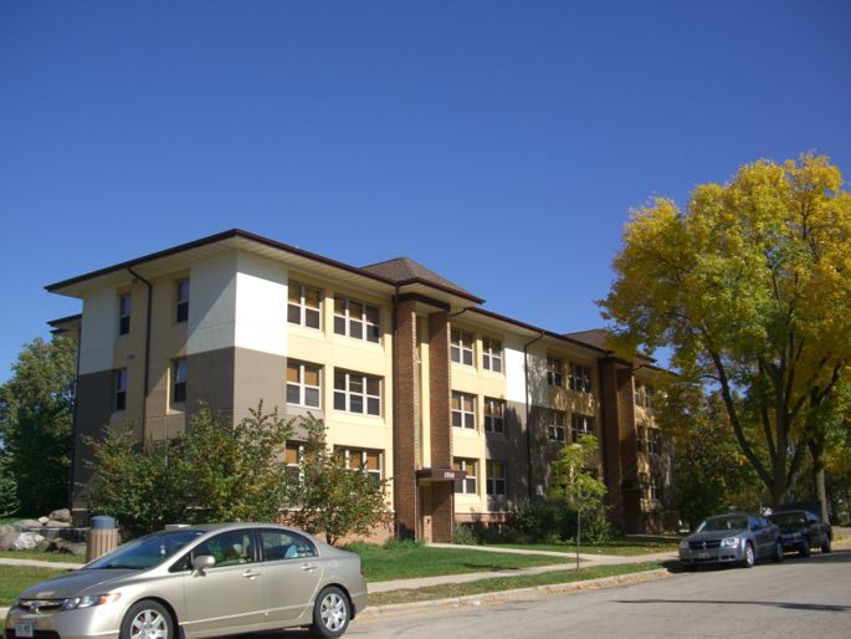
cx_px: 426
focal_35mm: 38
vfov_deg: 37.7
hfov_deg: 49.0
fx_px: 934
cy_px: 320
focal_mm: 7.9
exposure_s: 1/320
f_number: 5.6
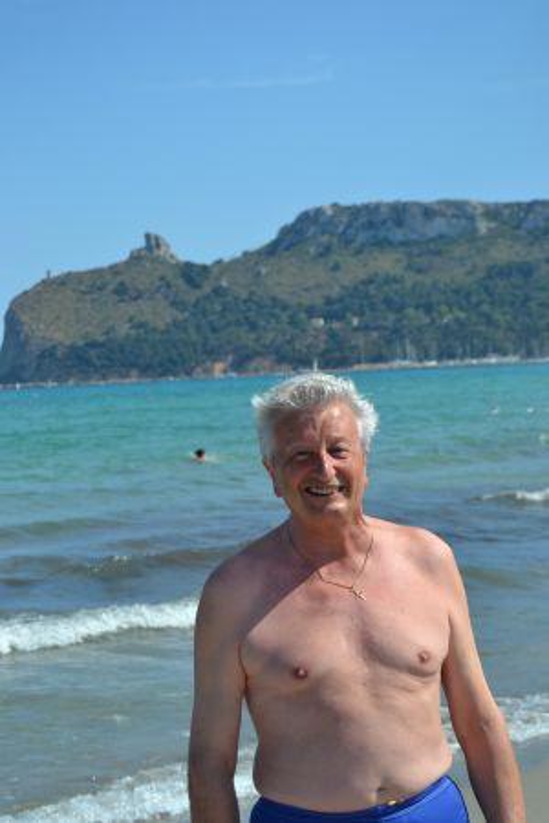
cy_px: 412
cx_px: 274
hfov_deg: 17.5
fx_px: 1784
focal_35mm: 78
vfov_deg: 26.0
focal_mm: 52
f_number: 6.3
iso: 400
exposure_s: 1/1600
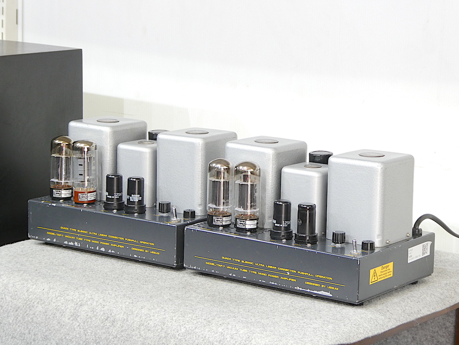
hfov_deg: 19.8
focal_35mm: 99
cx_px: 231
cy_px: 174
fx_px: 1313
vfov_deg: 14.9
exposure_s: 1/5
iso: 200
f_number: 5
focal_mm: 17.5
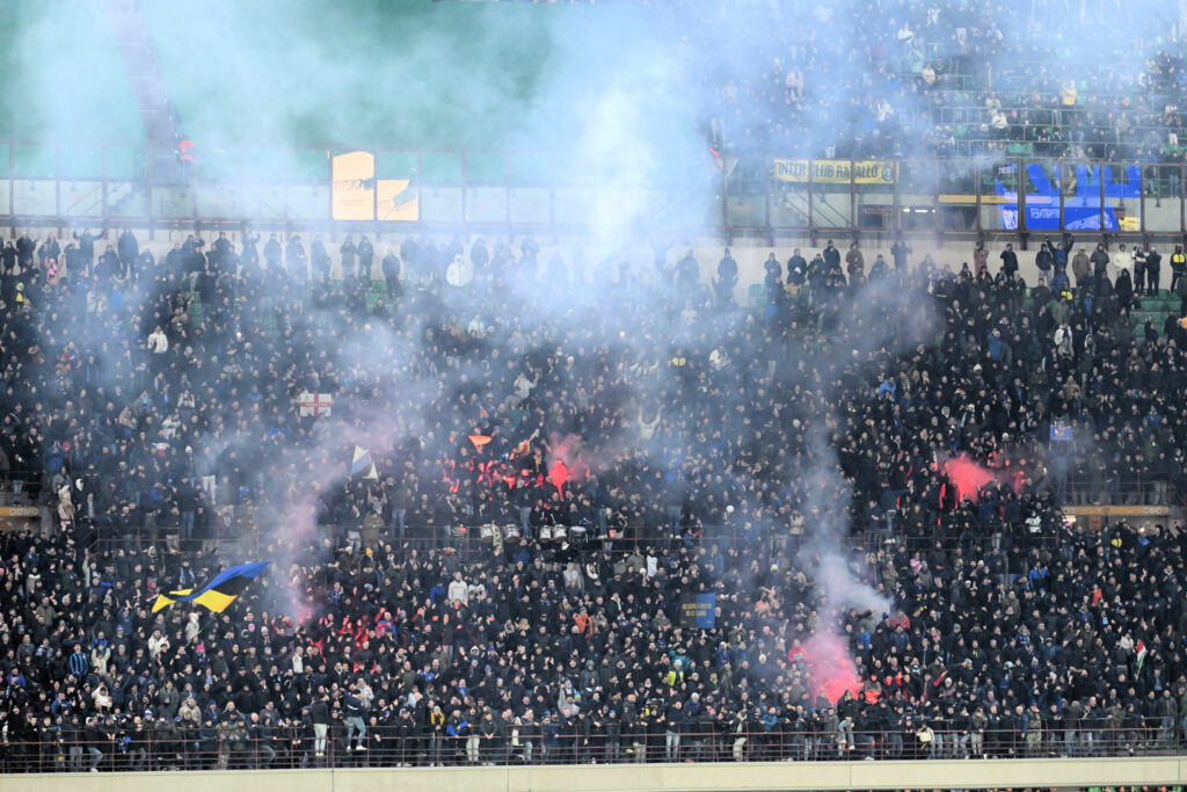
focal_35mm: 180
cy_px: 396
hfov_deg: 11.4
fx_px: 5935
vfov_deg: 7.6
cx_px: 594
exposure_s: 1/100
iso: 4000
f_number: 5.6
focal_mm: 180
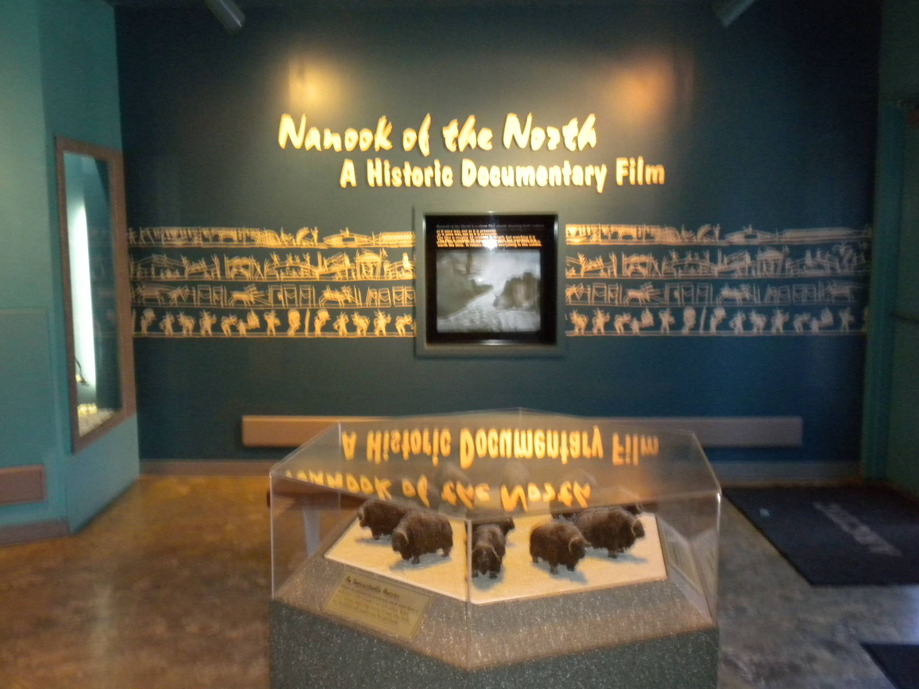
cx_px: 460
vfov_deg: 38.7
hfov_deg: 50.1
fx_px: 982
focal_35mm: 37
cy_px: 344
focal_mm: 6.6
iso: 400
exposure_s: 1/9.9
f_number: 3.5
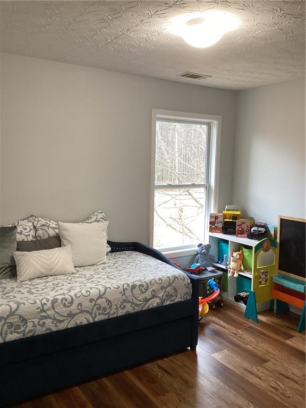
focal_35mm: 31
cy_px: 204
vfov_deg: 58.4
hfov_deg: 45.4
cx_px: 153
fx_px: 365
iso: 100
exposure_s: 1/60
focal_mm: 3.3
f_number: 2.4
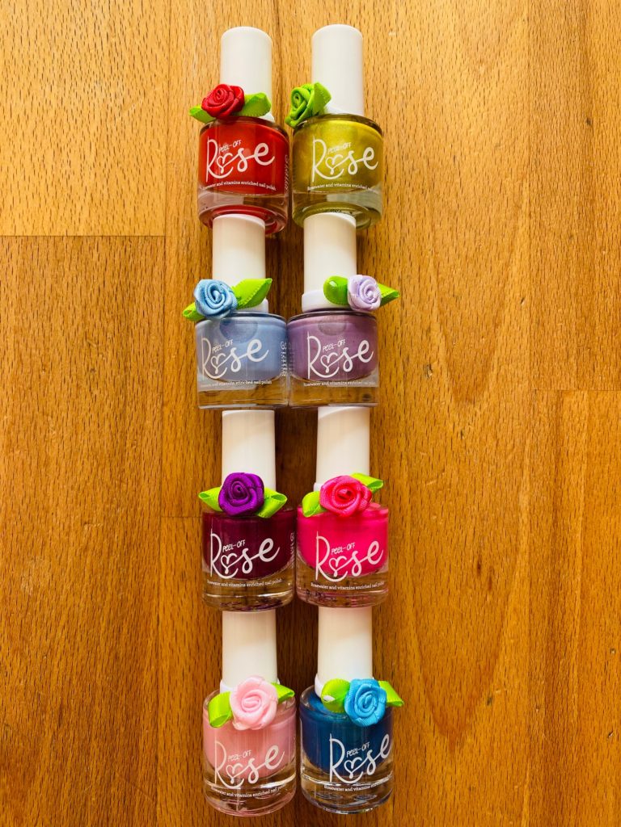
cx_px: 310
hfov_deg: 53.1
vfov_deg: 67.3
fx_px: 622
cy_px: 414
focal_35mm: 26
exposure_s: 1/121
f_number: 1.8
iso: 64
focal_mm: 4.25
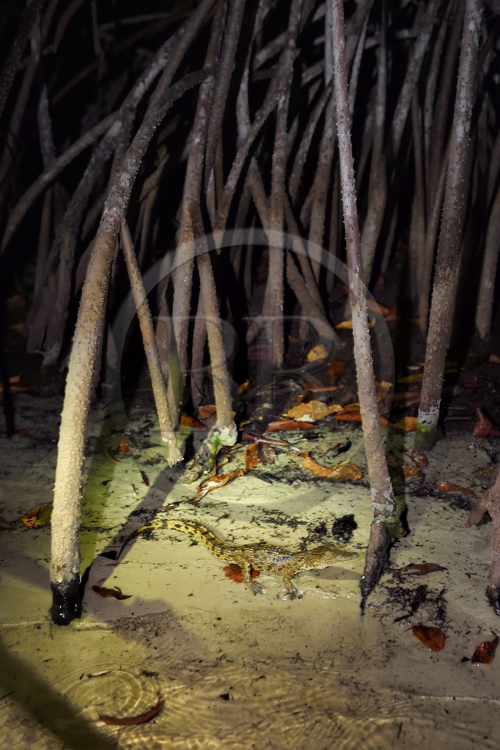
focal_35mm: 38
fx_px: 792
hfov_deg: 35.0
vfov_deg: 50.7
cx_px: 250
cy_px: 375
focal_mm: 38
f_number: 4.5
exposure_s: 1/15
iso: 2500
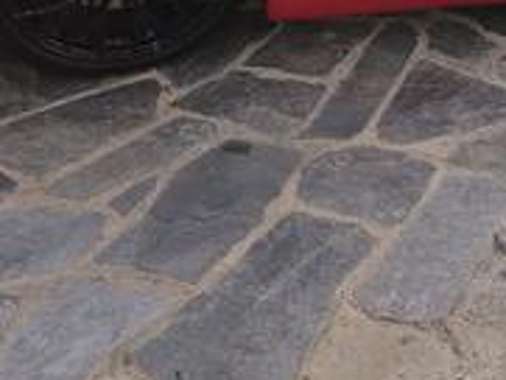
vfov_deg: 20.7
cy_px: -129
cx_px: 570
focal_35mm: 64
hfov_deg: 27.4
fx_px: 936
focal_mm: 6.3
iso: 125
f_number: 1.7
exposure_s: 1/24
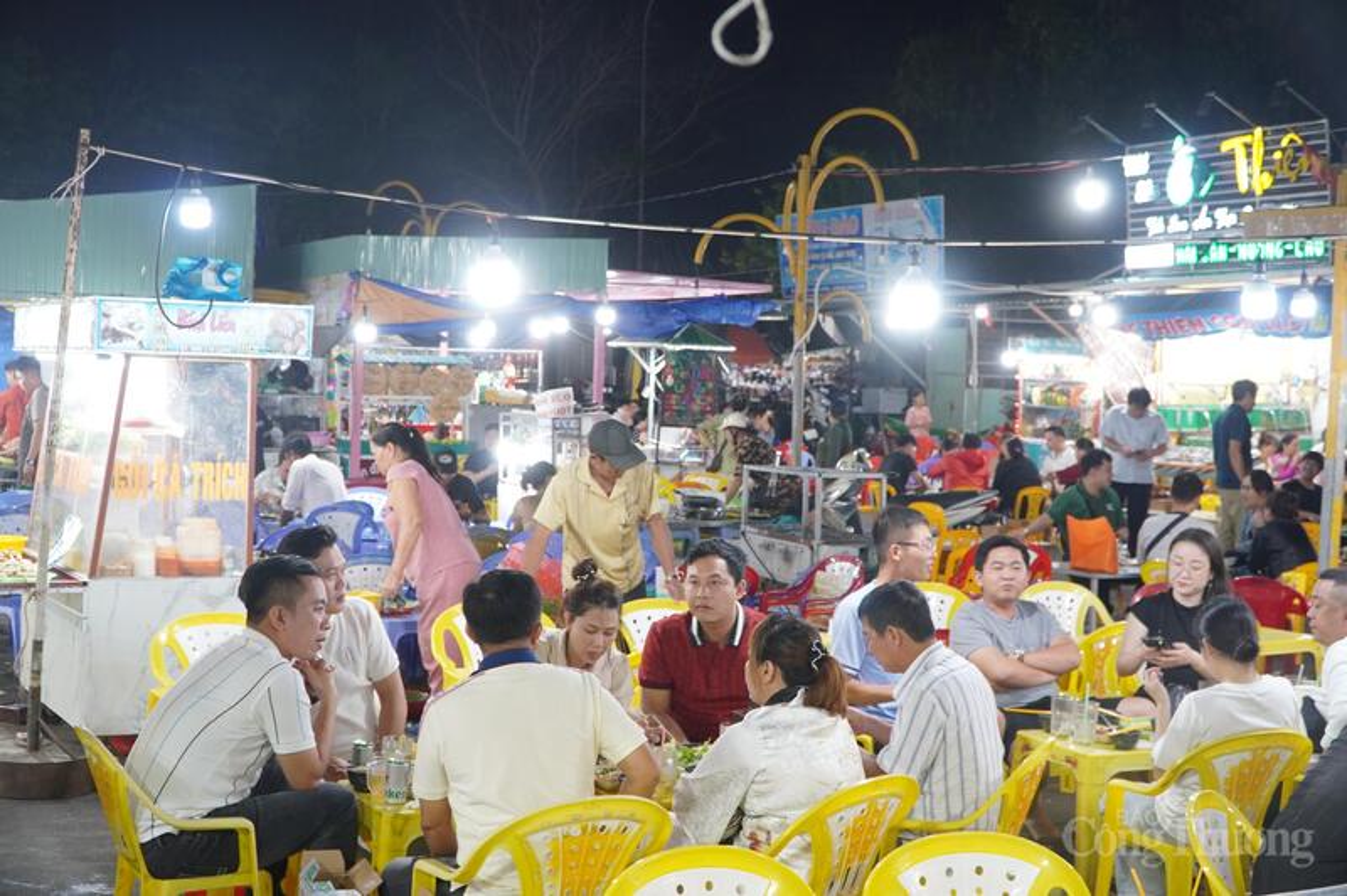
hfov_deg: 43.6
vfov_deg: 29.8
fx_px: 1682
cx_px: 674
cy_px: 448
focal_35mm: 45
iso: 1000
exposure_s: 1/50
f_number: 4.5
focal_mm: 30
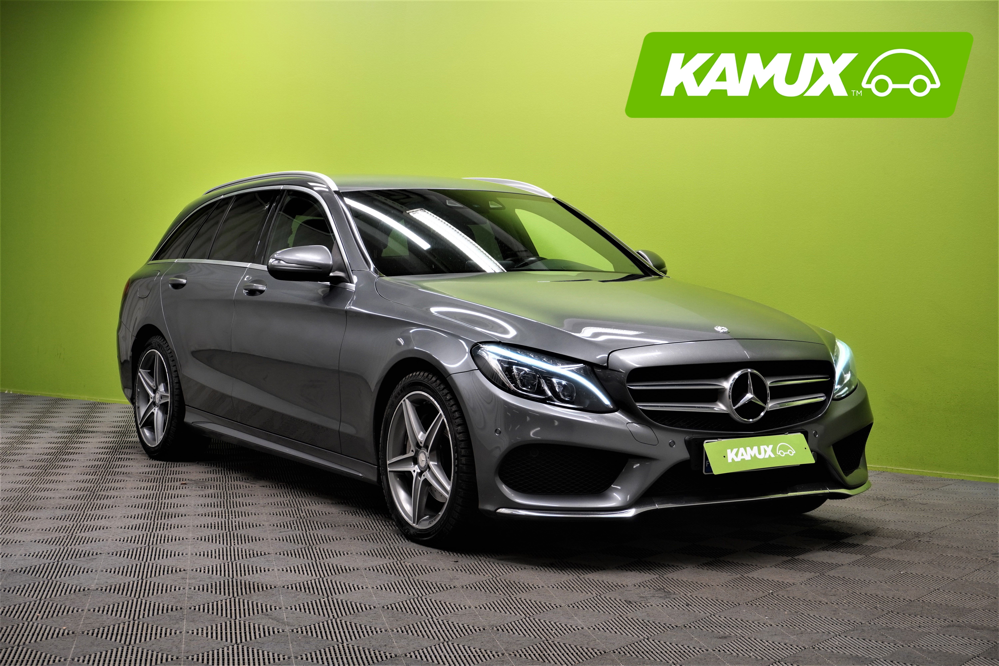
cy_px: 333
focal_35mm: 57
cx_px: 500
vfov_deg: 23.8
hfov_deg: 35.1
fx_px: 1582
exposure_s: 1/20
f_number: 7.1
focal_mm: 38
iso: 320
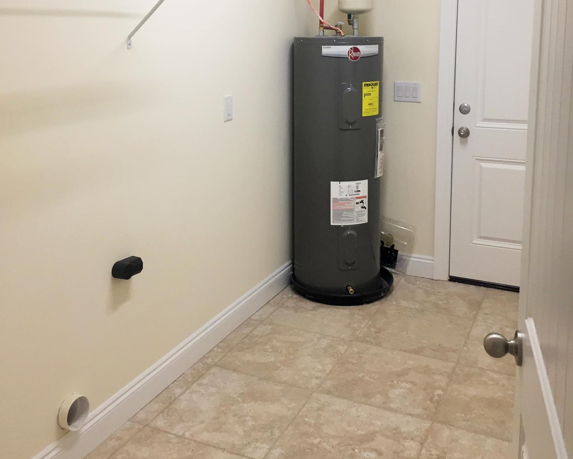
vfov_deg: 38.2
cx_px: 286
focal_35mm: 38
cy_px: 118
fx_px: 644
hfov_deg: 47.9
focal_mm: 4.15
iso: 32
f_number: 2.2
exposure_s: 1/30
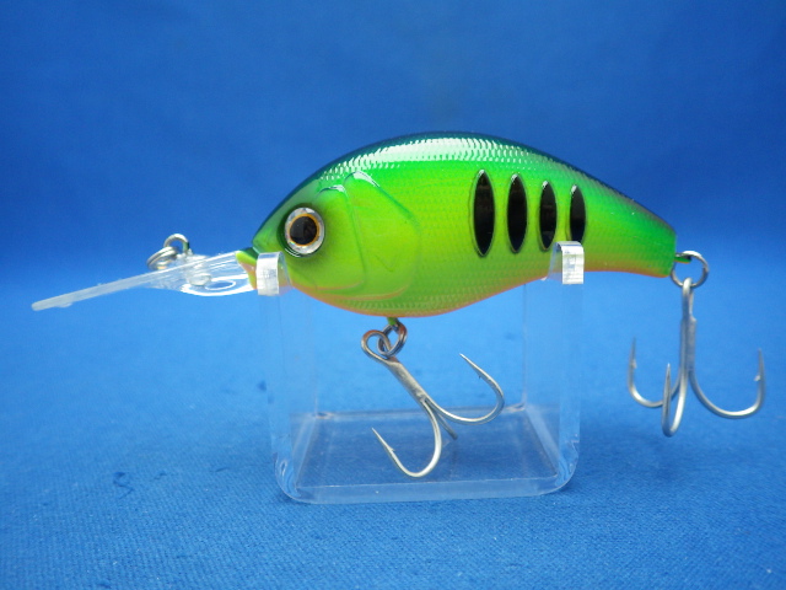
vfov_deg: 45.4
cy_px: 295
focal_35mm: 31
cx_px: 393
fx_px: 704
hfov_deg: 58.4
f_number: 2.3
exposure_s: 1/45
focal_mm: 5.5
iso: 250
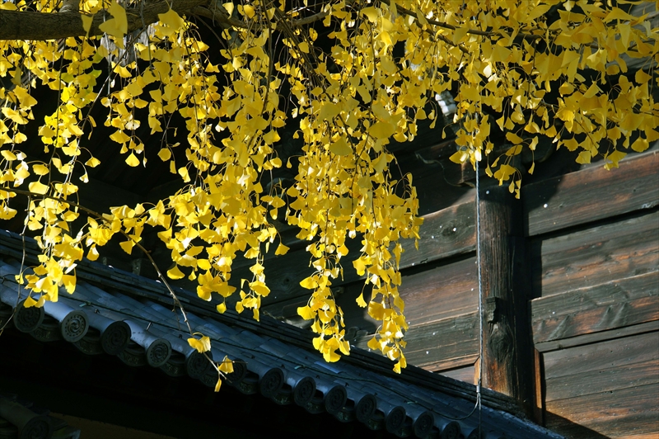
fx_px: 1366
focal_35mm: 75
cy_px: 220
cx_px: 330
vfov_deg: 18.2
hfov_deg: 27.1
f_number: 5.6
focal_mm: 49.8
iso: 100
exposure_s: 1/125
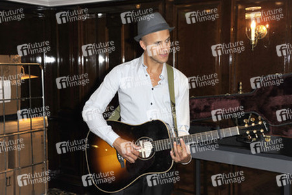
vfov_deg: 24.2
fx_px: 454
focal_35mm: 56
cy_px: 98
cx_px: 146
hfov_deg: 35.7
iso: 1000
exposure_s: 1/50
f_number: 5.6
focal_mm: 56
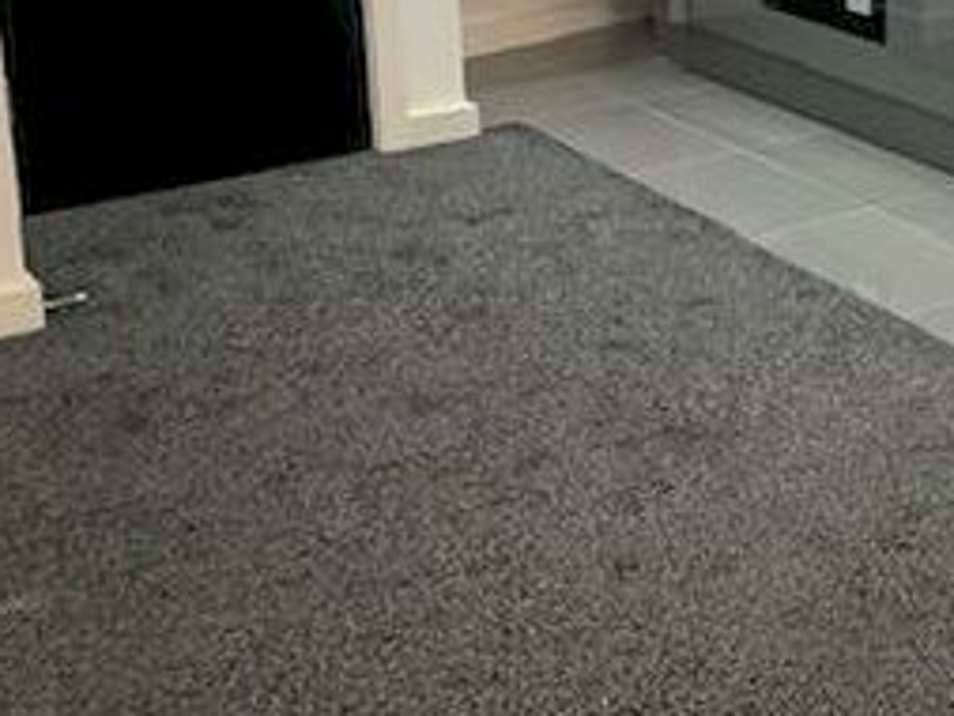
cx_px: 1271
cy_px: -100
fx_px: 1985
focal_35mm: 72
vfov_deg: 19.5
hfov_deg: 23.6
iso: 100
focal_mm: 4.25
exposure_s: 1/60
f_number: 1.8
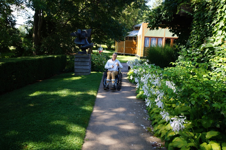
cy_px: 75
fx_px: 188
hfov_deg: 61.9
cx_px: 113
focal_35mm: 30
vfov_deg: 43.6
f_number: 5.6
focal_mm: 20
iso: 125
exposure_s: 1/60
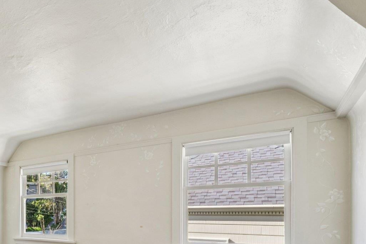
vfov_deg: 42.8
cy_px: 216
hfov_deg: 52.8
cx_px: 5
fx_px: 285
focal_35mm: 28
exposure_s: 1/80
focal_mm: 14
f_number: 9
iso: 640
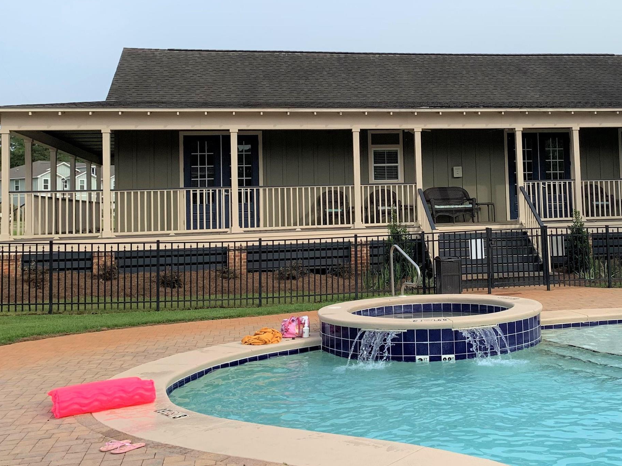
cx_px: 421
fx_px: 791
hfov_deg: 42.3
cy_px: 162
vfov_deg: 32.6
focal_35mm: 44
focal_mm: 4.25
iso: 25
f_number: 1.8
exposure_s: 1/1560
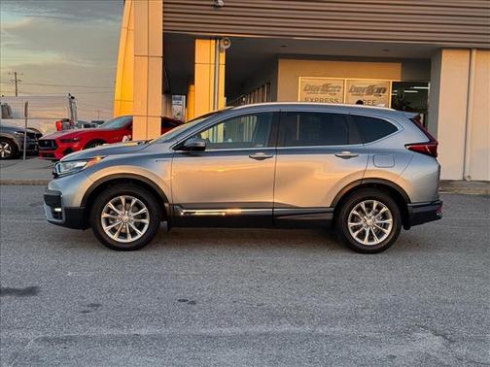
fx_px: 679
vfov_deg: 30.3
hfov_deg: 39.7
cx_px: 245
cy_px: 184
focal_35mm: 48
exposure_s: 1/402
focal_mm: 6.76
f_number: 1.78
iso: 64
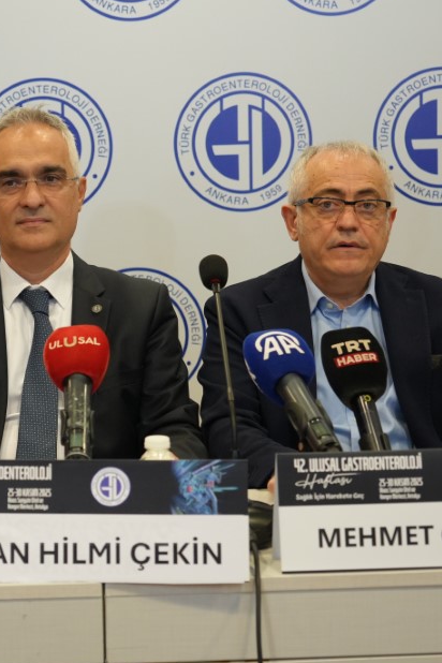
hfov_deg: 18.1
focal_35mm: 74
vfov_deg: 27.3
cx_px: 47
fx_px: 1363
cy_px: 320
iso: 2500
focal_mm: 44
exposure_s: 1/160
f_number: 4
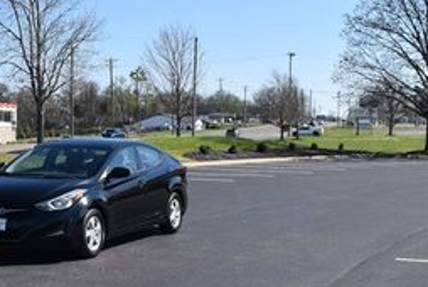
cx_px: 71
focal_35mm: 68
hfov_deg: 28.8
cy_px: 154
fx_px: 809
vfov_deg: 20.1
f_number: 8
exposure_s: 1/250
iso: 100
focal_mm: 18
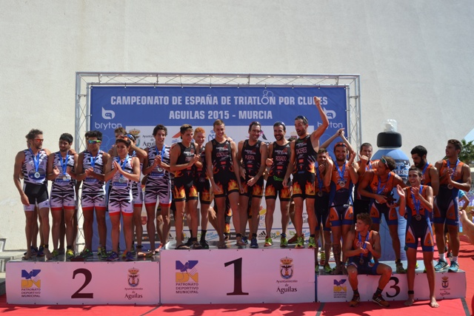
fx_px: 454
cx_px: 237
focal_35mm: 34
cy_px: 158
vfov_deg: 38.4
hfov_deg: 55.1
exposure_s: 1/250
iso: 100
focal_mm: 23
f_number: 8
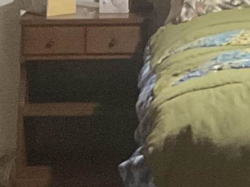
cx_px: 405
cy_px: -199
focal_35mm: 196
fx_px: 1415
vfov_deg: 7.3
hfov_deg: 9.7
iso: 320
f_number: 1.8
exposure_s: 1/30
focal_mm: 3
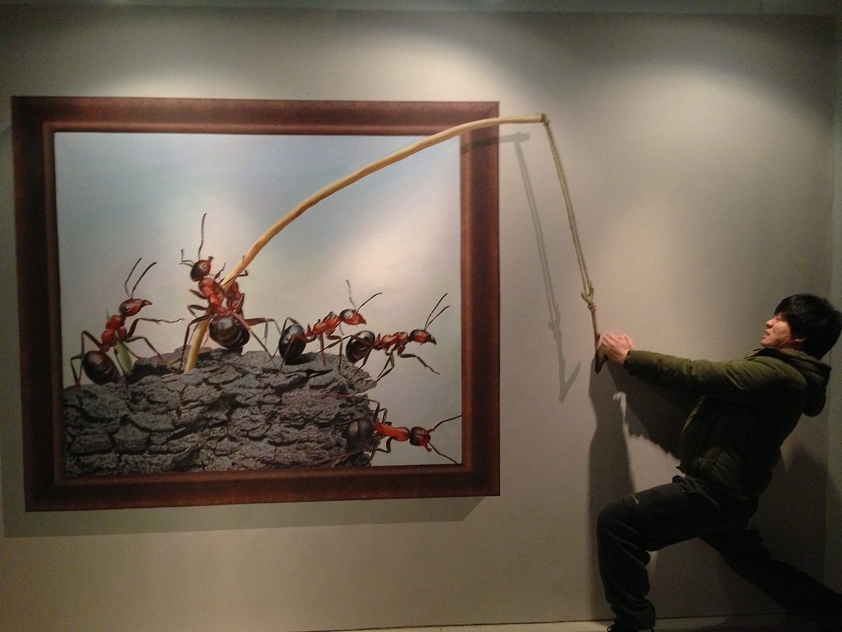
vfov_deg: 42.9
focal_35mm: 33
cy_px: 316
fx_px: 803
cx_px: 421
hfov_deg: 55.4
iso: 320
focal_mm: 4.13
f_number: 2.4
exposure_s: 1/20
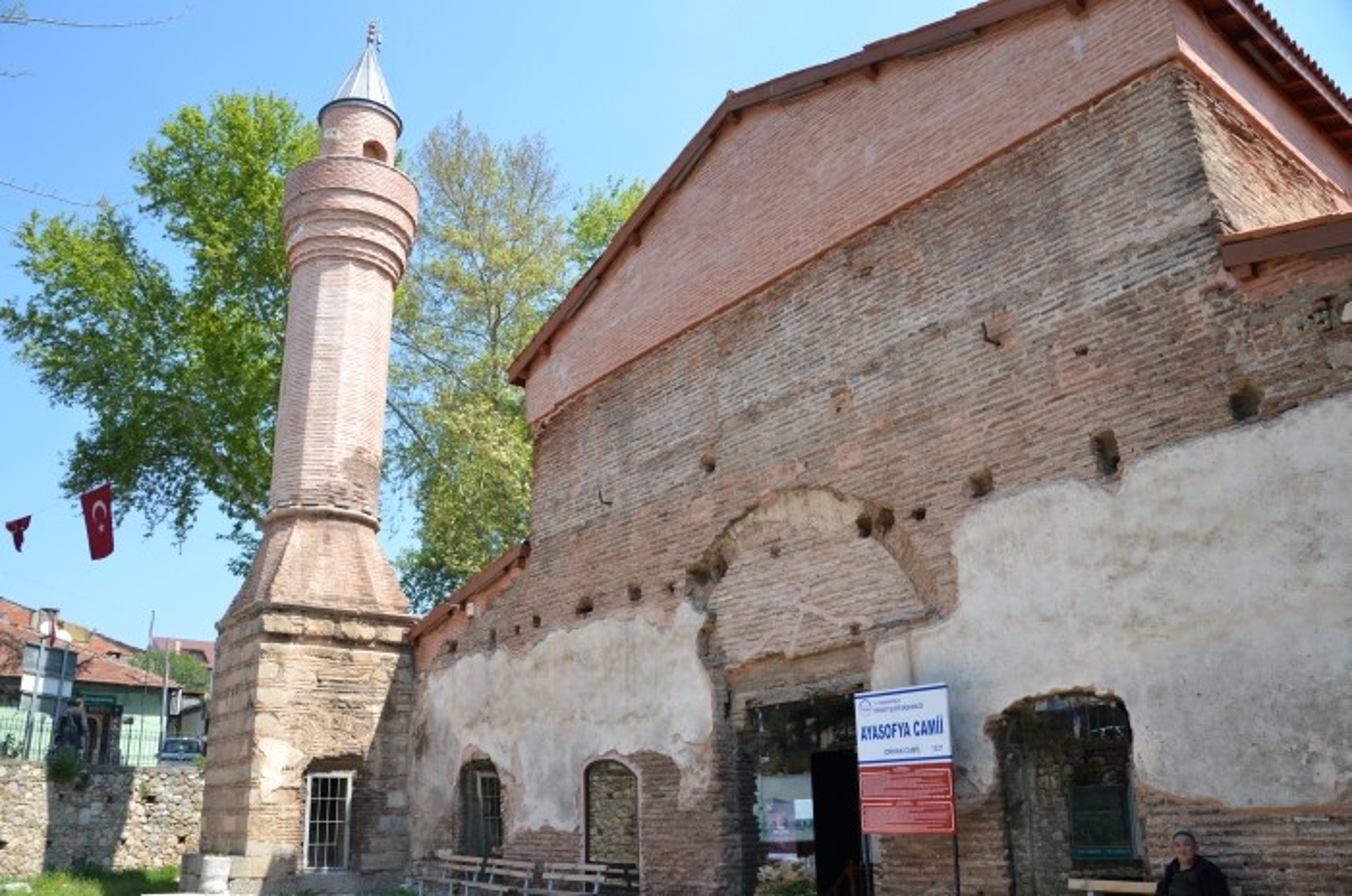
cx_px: 676
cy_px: 448
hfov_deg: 67.5
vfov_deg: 47.8
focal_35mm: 27
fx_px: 1012
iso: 140
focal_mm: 18
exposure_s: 1/250
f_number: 8
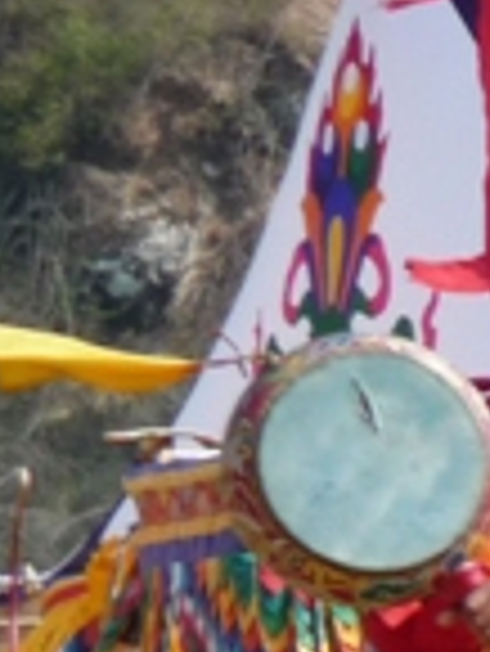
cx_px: 1385
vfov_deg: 1.6
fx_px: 23256
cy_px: 769
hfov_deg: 1.2
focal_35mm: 1234
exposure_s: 1/400
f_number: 4.9
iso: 100
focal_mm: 47
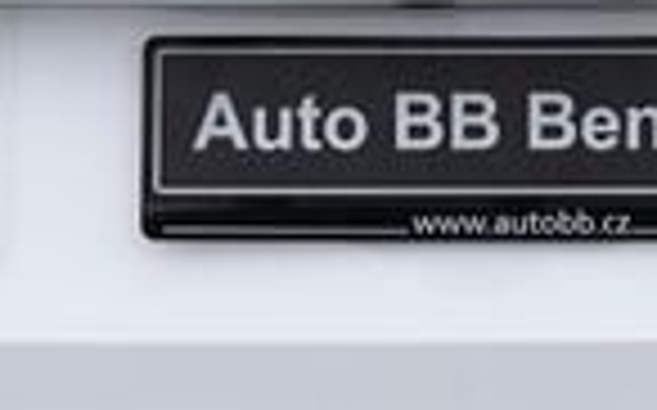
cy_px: -284
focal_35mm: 207
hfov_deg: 10.1
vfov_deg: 6.2
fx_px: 3704
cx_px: 526
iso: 100
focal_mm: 29
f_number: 5
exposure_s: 1/100
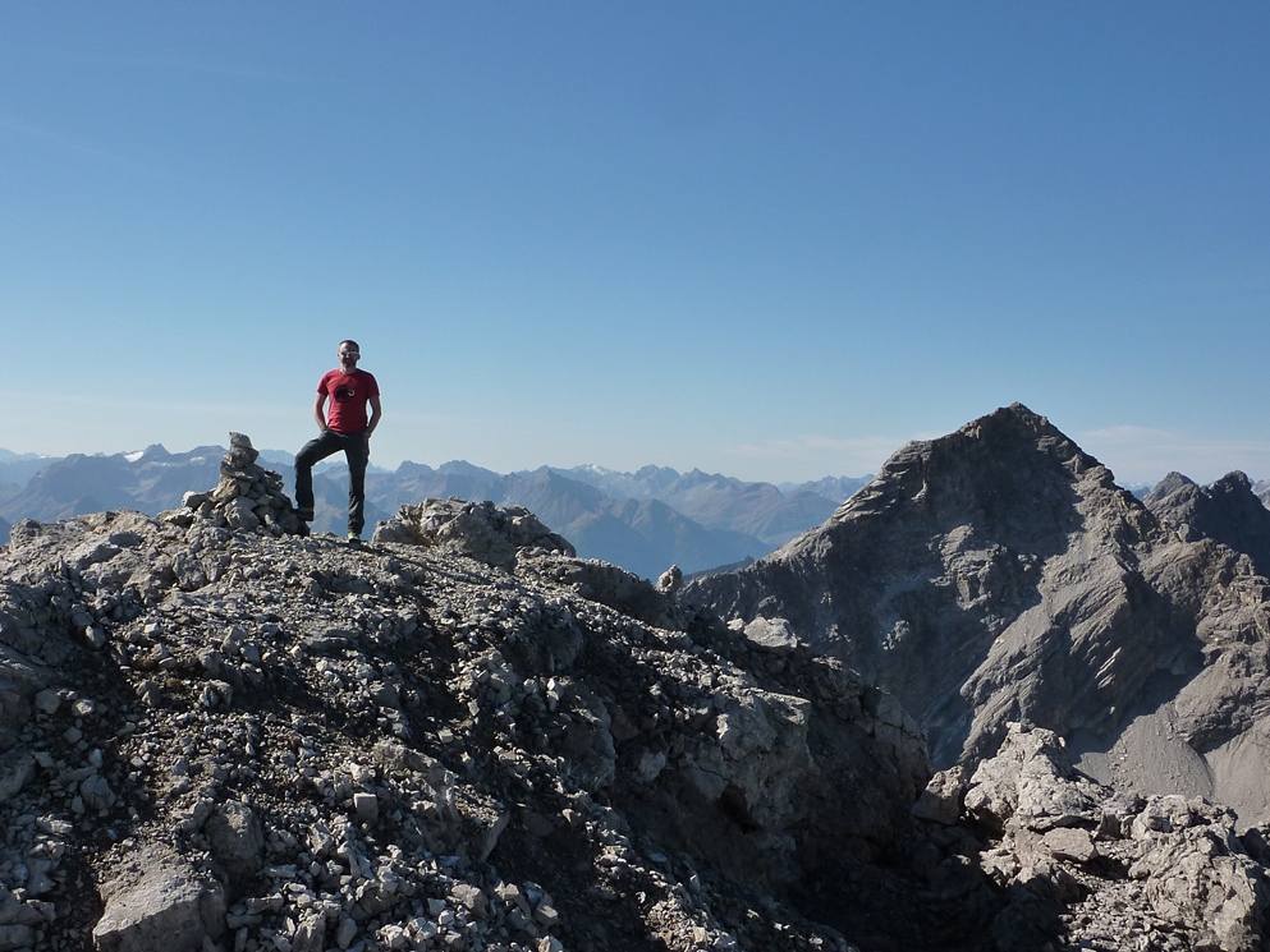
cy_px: 476
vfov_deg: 34.4
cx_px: 635
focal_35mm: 42
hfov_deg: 44.8
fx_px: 1541
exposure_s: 1/500
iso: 125
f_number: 5.6
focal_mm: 5.7
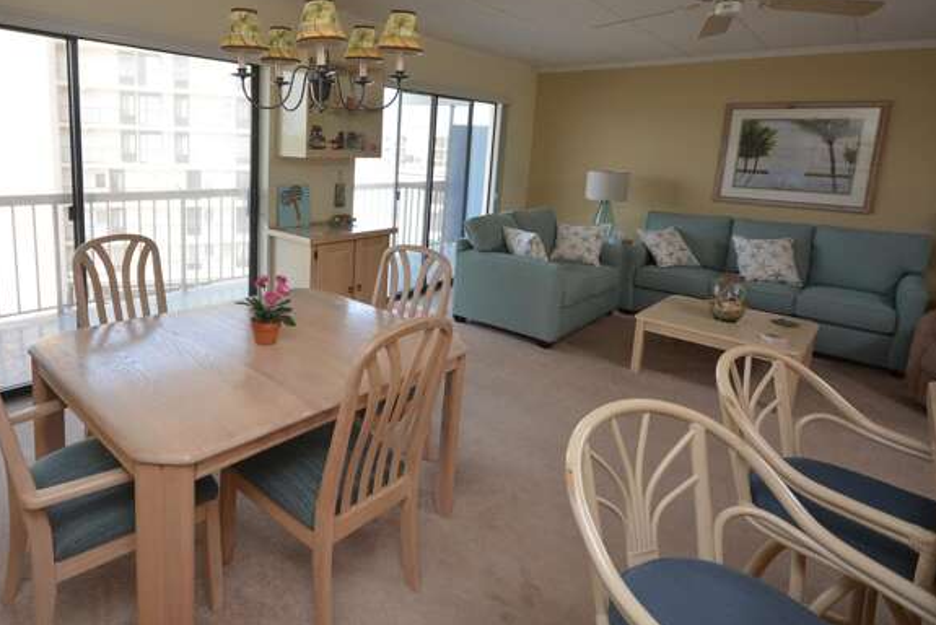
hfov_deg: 82.2
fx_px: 520
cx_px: 347
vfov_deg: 61.3
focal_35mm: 20
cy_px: 239
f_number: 5.6
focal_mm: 10
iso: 200
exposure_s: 1/125
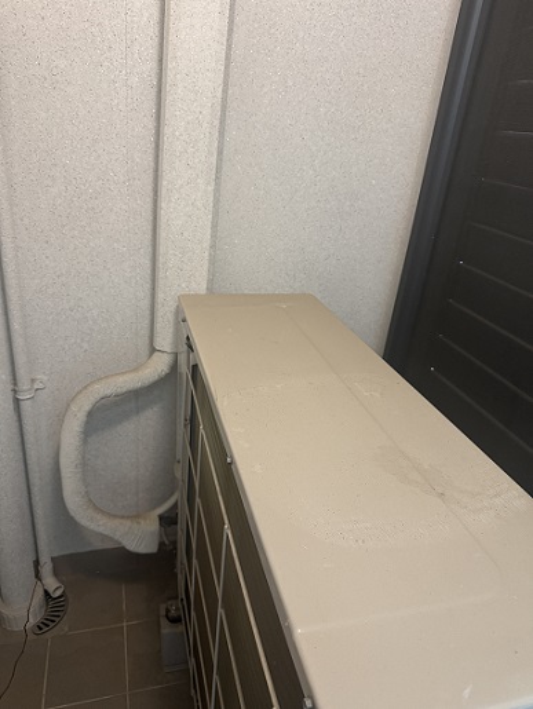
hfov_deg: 56.9
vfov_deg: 71.6
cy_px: 354
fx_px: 492
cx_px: 266
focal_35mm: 24
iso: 640
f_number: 1.78
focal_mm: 6.76
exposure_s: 1/60
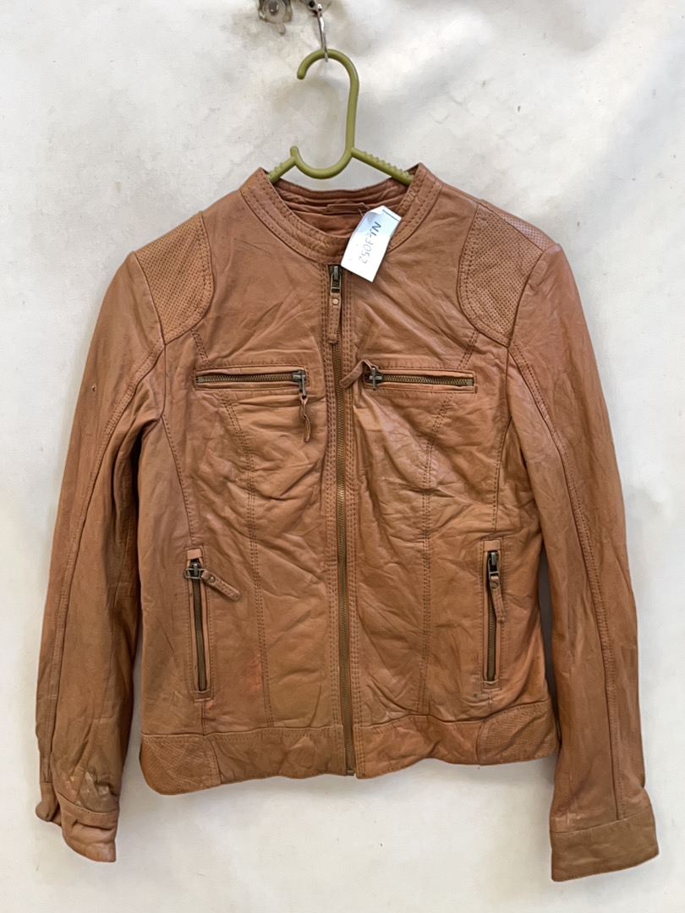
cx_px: 342
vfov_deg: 65.3
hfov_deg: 51.4
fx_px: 712
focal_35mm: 27
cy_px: 456
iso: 100
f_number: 1.6
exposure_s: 1/60
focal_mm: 5.1
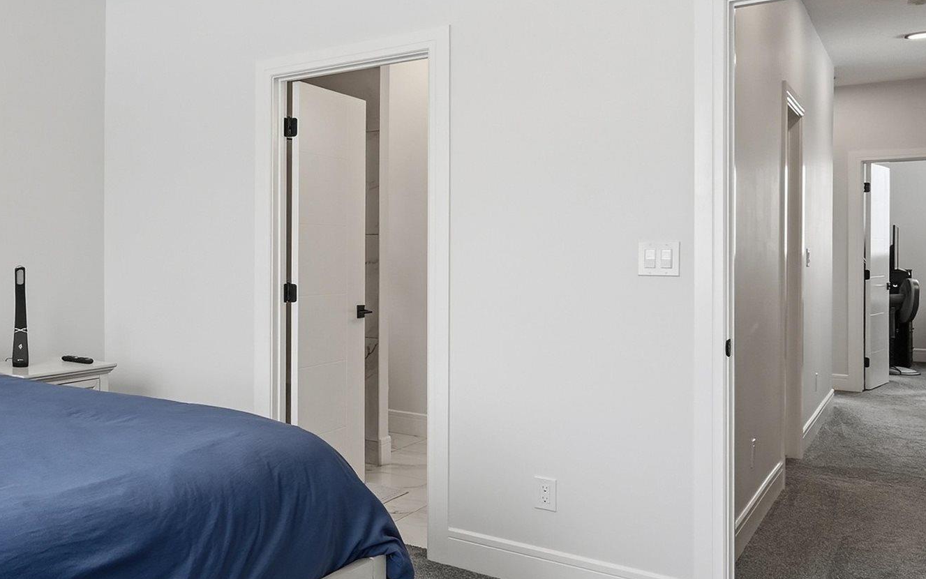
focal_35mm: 33
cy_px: 249
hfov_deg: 50.3
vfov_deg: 38.3
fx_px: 833
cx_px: 63
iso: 100
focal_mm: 14
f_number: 8
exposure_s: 1/40
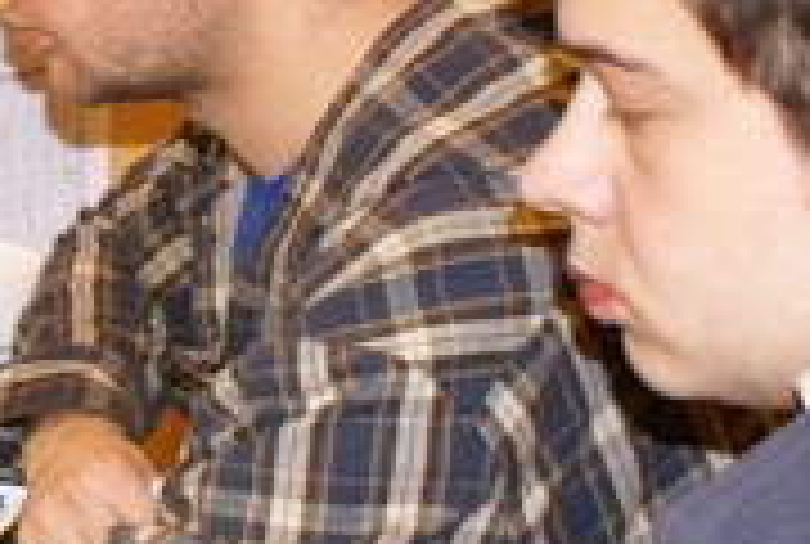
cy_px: 220
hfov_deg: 15.1
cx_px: -310
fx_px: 2887
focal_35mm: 128
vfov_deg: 10.8
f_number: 5.6
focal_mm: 22
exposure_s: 1/15
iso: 800
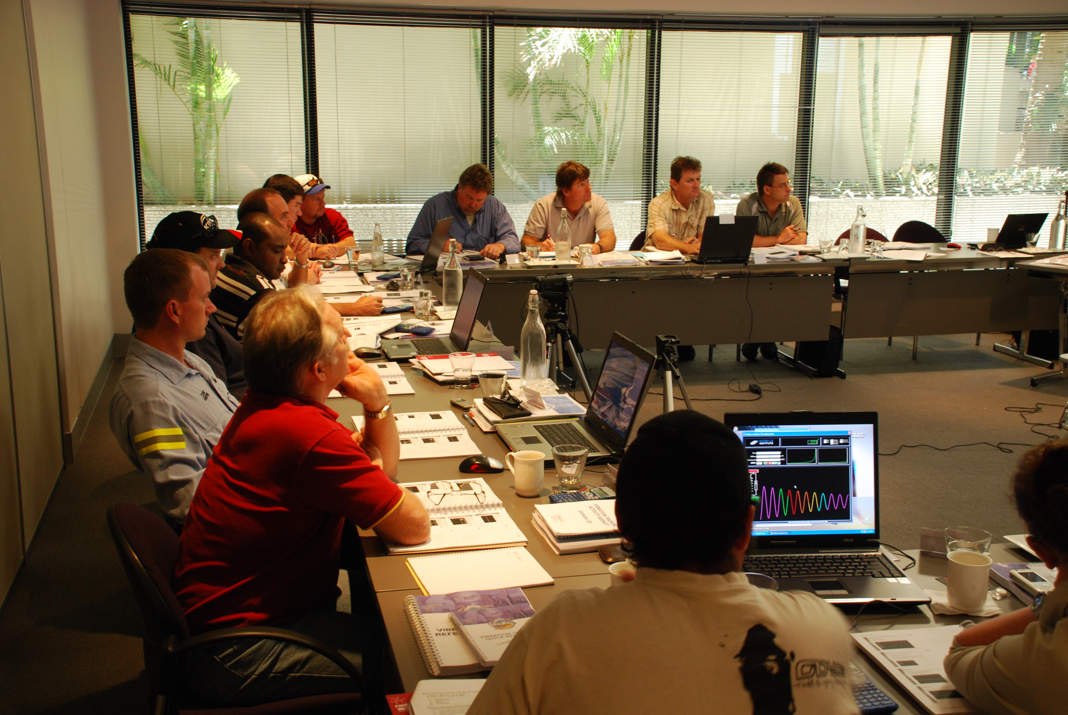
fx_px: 1247
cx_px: 534
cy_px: 358
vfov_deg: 32.0
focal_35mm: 42
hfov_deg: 46.3
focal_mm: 28
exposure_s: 1/8
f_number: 5.6
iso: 400
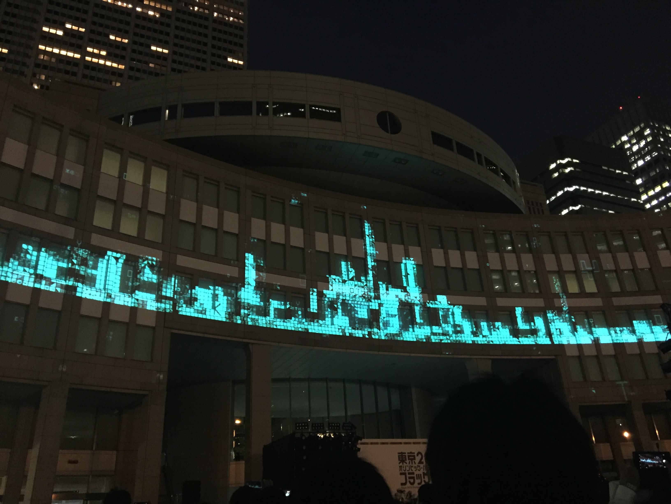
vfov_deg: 48.2
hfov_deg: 61.7
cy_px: 252
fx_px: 562
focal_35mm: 29
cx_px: 336
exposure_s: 1/15
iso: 500
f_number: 2.2
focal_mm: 4.15
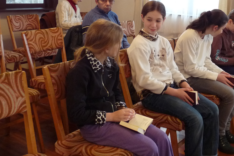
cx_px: 183
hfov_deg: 40.4
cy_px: 31
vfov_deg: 28.1
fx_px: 305
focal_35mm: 47
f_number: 2.8
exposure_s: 1/30
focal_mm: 4.8
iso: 320
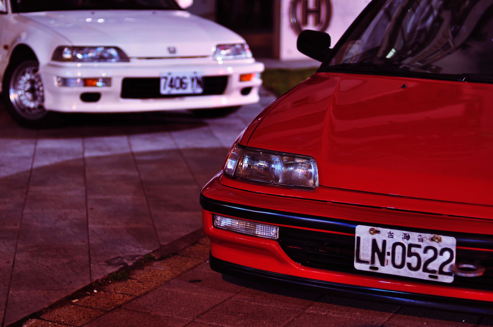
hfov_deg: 27.0
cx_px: 246
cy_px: 164
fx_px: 1026
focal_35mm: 75
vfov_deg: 18.1
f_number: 2
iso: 250
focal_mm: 50
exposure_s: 1/1.3
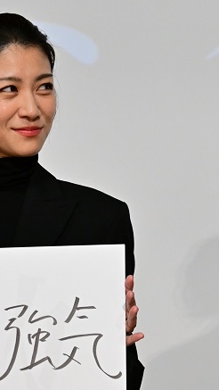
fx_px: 2548
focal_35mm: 247
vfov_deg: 8.7
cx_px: -2
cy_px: 221
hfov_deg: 4.9
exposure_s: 1/250
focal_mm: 86
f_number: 6.3
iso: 2500
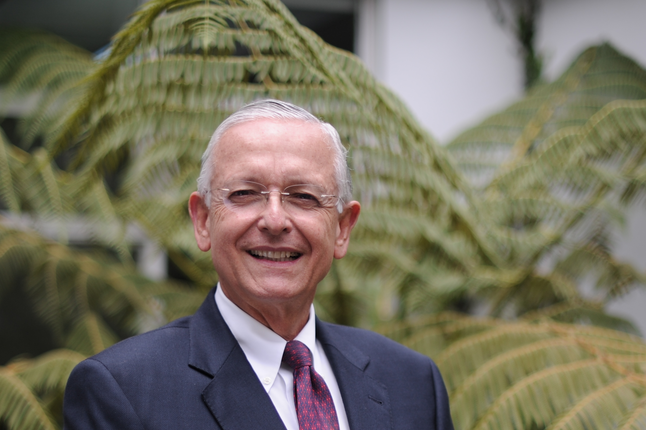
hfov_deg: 22.6
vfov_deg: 15.0
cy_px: 369
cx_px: 349
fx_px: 1614
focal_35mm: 90
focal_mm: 50
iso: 200
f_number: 1.6
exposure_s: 1/5000
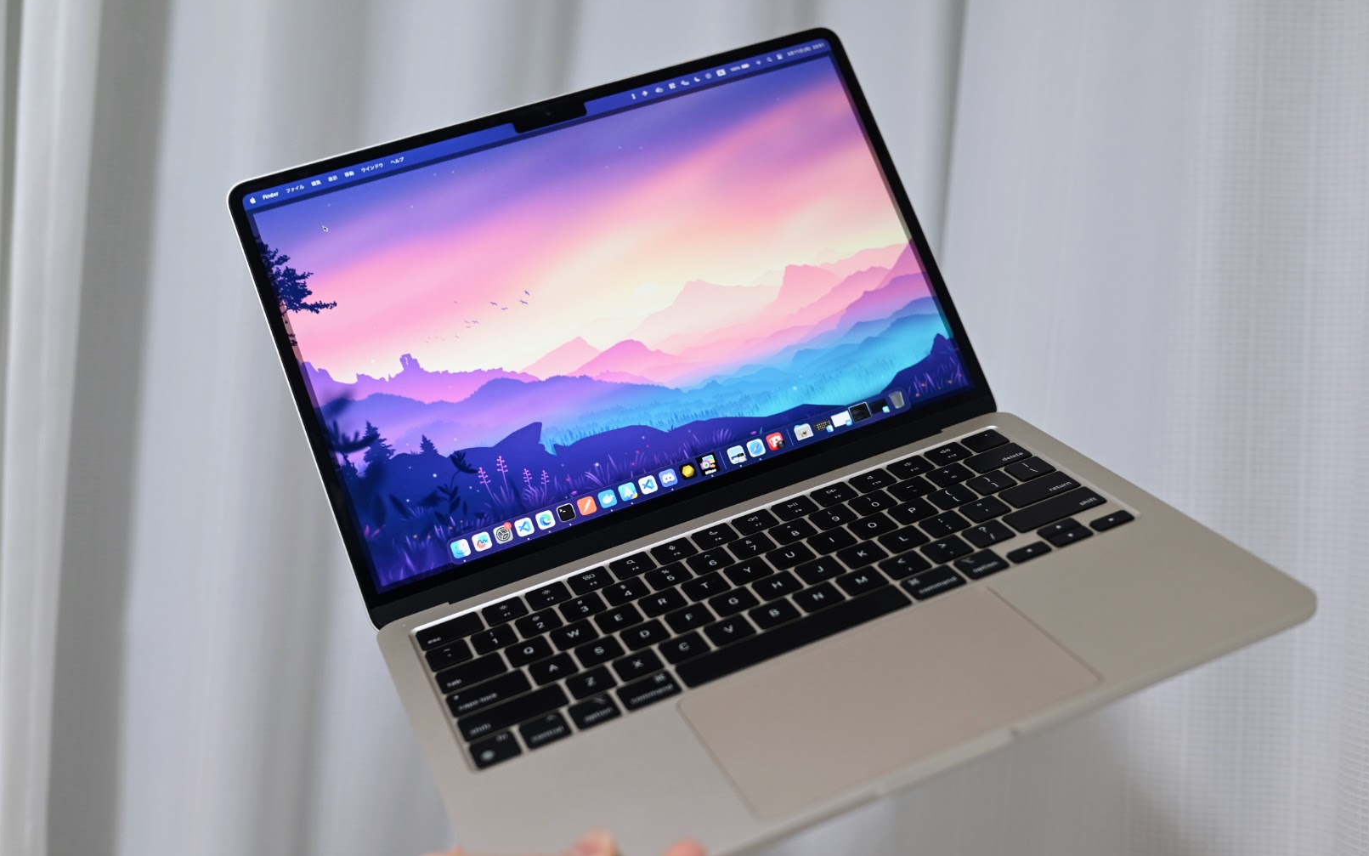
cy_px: 455
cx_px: 687
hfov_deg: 48.2
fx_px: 1530
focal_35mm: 41
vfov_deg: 31.2
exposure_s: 1/50
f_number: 3.5
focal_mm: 40
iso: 400
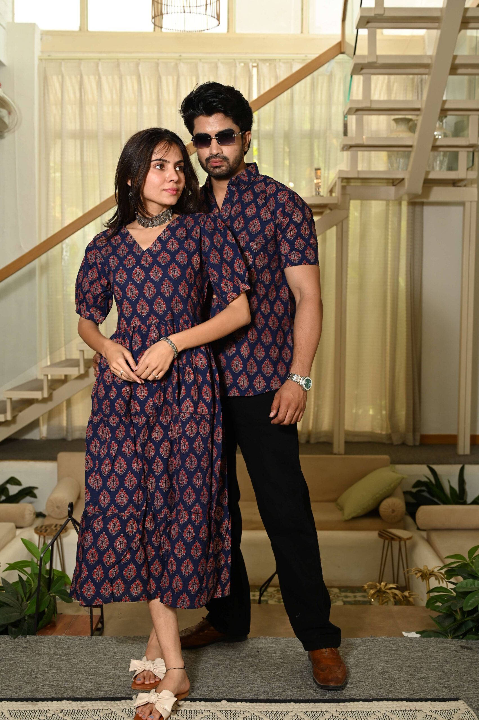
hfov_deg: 31.8
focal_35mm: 42
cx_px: 240
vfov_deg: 46.4
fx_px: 839
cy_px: 360
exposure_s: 1/160
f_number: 5
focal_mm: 42
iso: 320
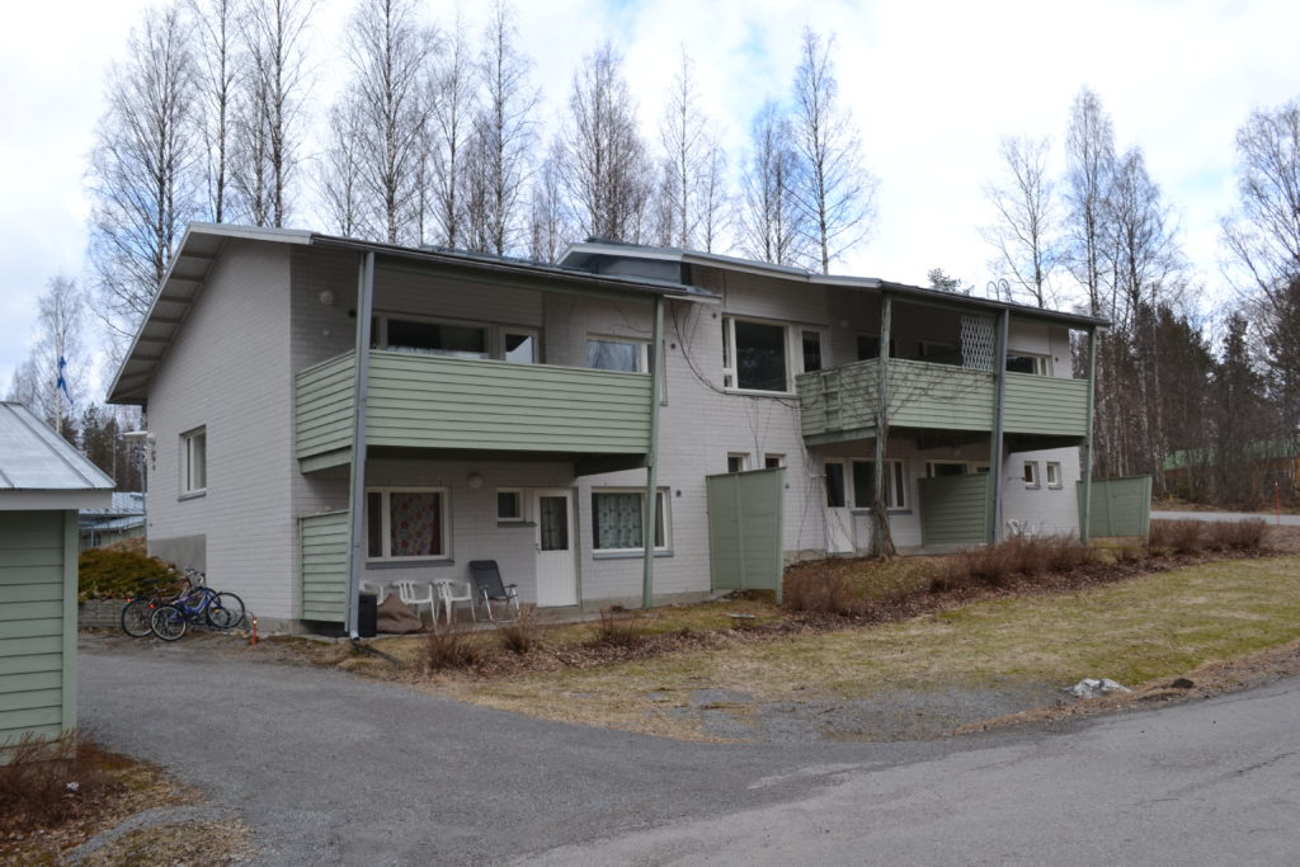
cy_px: 434
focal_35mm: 30
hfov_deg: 61.9
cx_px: 650
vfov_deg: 43.6
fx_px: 1083
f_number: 6.3
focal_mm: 20
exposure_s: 1/200
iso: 100
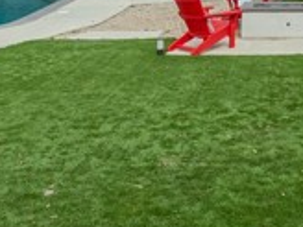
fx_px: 525
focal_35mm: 60
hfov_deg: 30.4
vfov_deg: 21.4
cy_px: -90
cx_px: 286
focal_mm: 16
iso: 100
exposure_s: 1/320
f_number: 8
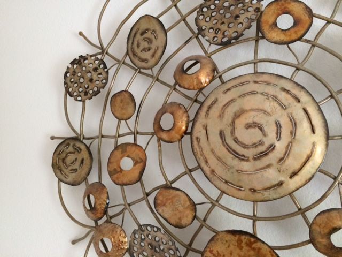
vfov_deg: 48.2
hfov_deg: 61.7
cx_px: 171
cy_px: 128
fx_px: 287
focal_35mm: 29
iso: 200
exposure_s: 1/30
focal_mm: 4.15
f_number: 2.2
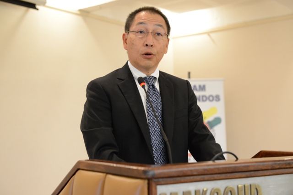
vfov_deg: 22.6
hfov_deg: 33.4
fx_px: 488
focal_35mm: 60
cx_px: 146
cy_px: 98
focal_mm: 60
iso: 6400
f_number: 4.5
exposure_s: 1/60
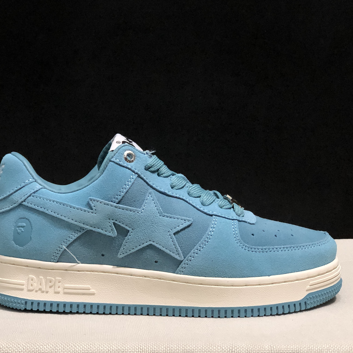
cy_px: 175
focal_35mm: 78
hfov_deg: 22.2
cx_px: 156
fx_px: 900
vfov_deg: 22.2
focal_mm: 6.6
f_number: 2.8
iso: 80
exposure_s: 1/30
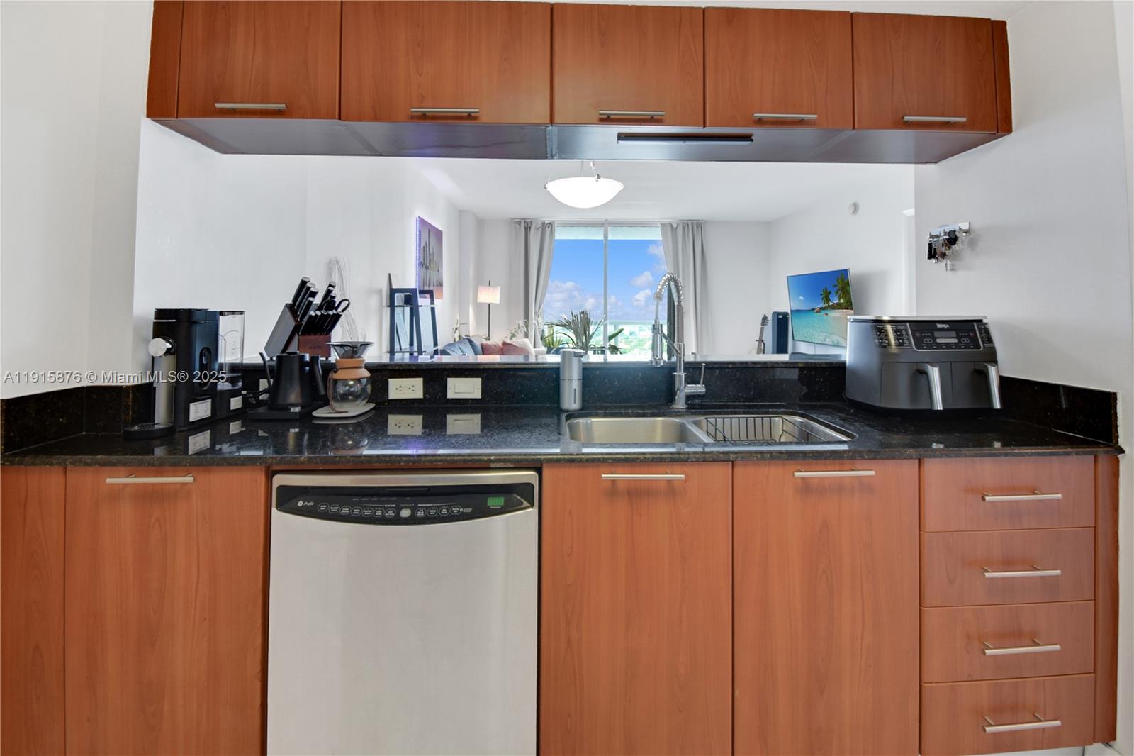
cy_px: 378
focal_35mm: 15
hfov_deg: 100.4
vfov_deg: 77.3
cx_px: 567
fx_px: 472
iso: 250
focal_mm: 10
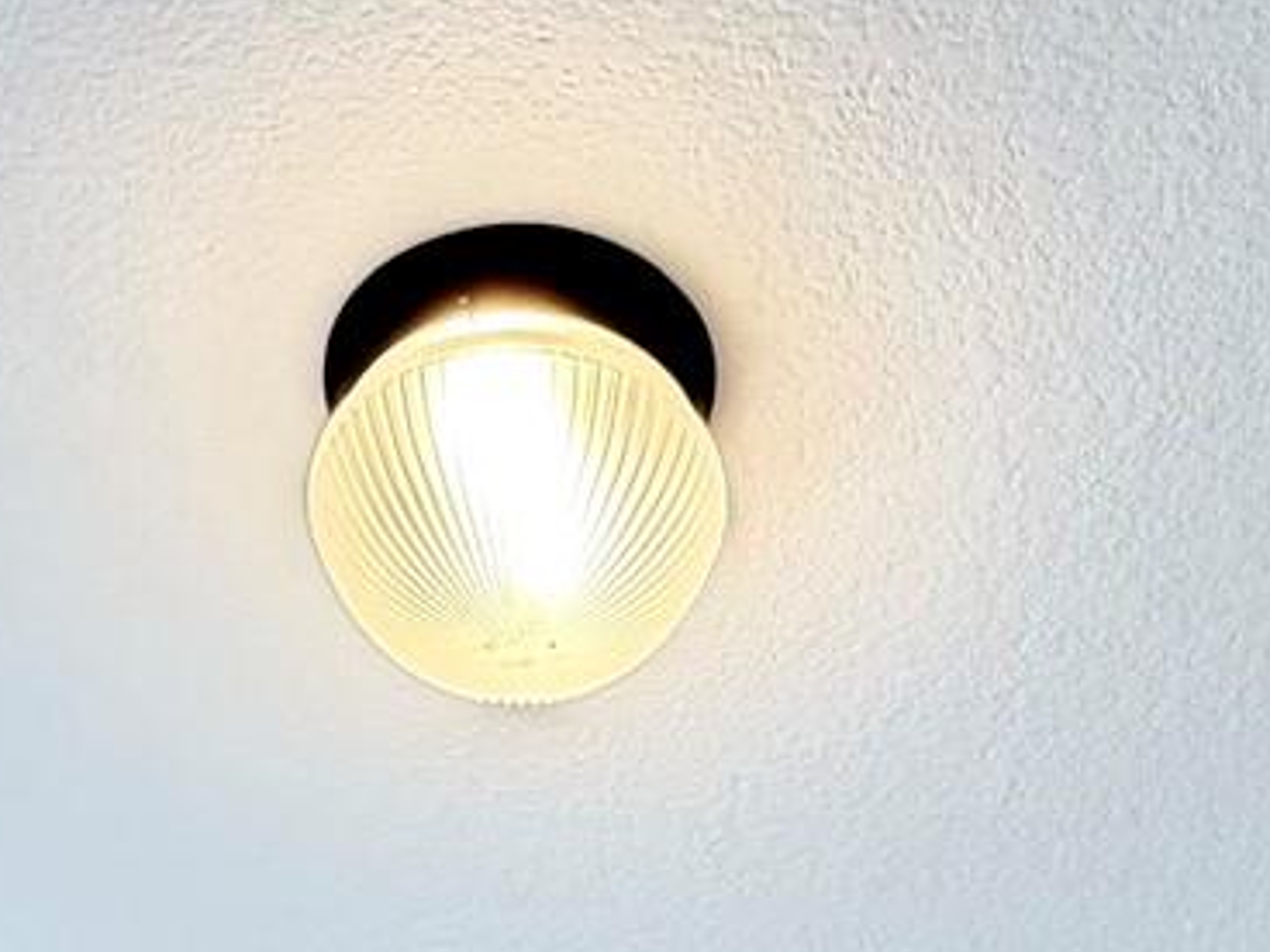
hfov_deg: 25.0
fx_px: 2862
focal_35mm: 78
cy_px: 2552
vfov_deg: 12.5
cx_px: 556
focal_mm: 2.22
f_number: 2.2
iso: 80
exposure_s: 1/120
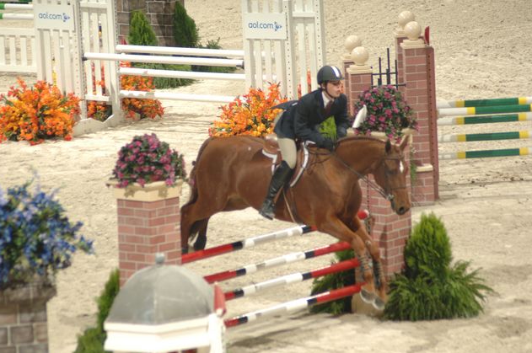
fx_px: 4265
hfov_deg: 7.1
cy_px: 178
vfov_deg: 4.7
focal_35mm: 289
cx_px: 263
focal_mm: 190
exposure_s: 1/250
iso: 250
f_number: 4.8
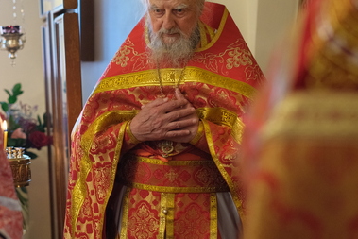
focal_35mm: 142
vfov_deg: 9.7
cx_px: 138
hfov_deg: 14.4
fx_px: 1413
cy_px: 103
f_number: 2
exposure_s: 1/170
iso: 2000
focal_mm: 56
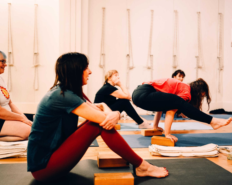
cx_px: 113
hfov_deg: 45.8
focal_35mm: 40
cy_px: 92
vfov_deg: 37.3
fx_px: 275
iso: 250
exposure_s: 1/80
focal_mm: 35
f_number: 1.4
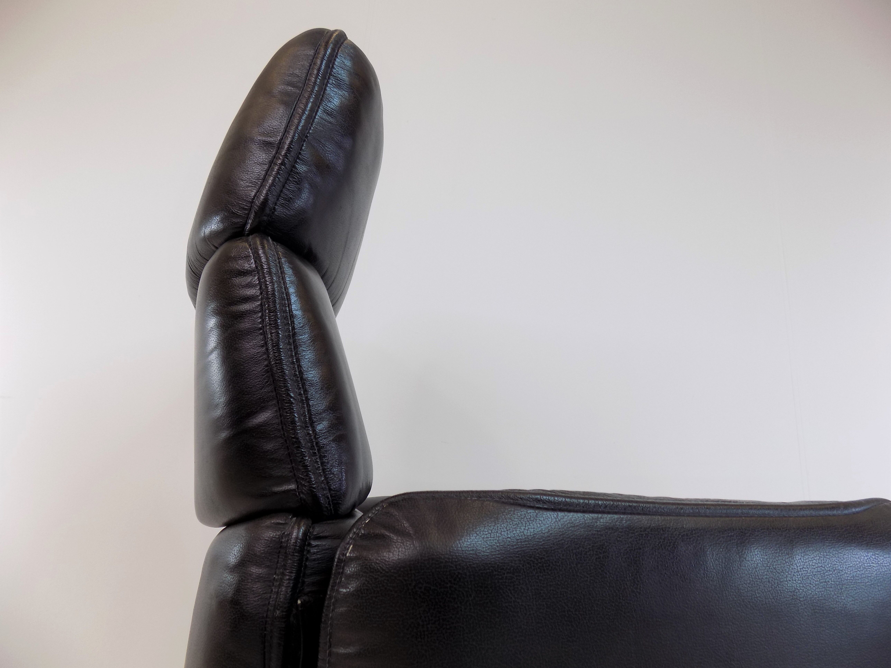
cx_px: 446
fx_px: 592
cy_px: 334
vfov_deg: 58.9
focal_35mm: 23
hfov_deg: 73.9
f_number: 3.1
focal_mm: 4
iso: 80
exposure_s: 1/30
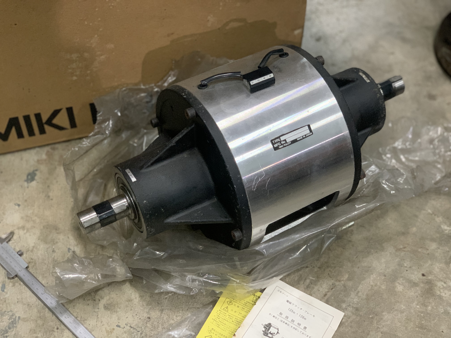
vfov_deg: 28.0
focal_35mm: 52
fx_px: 677
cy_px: 169
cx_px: 226
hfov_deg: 36.8
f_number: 2.4
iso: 640
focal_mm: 6
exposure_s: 1/25
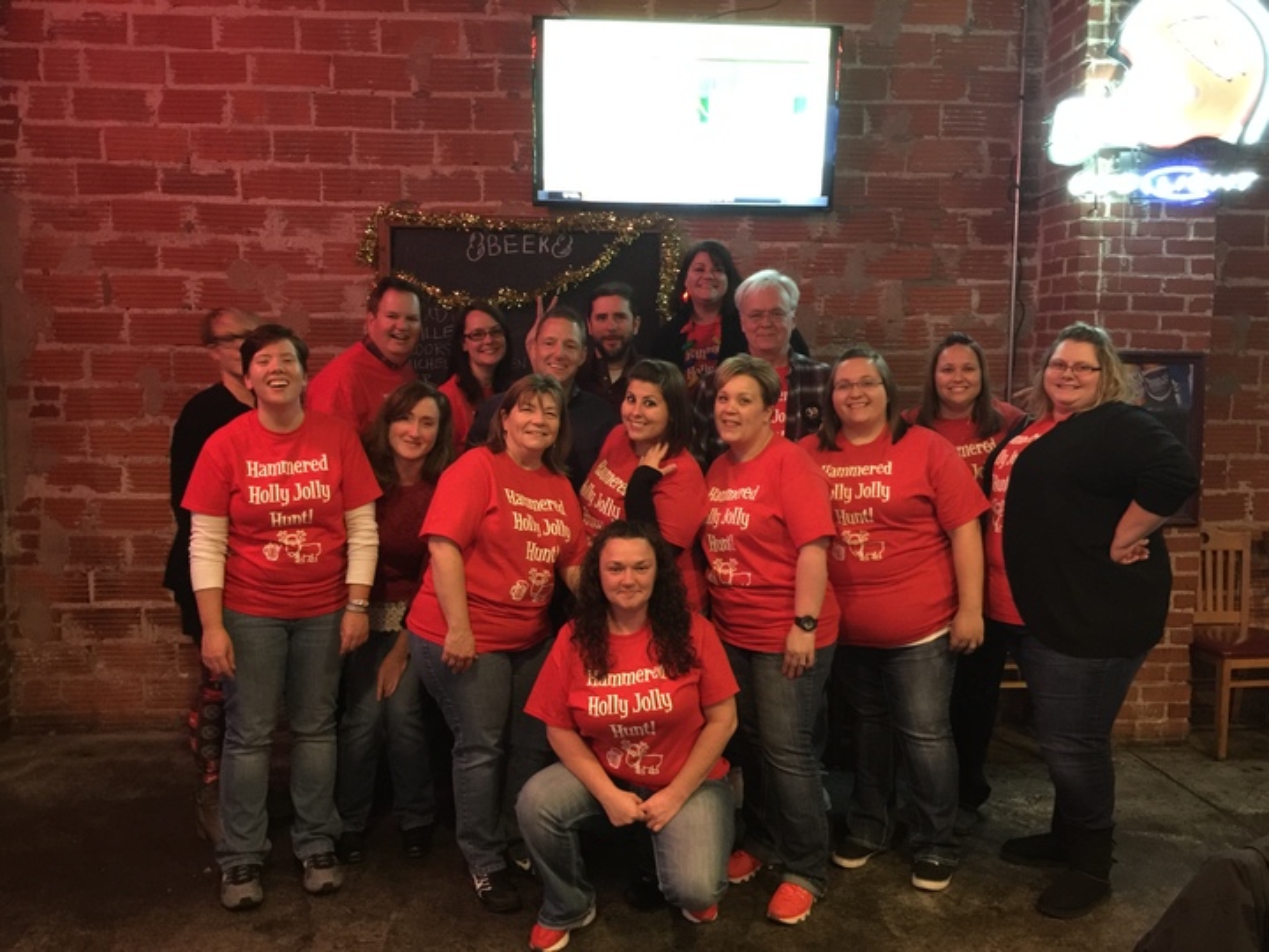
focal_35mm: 29
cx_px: 634
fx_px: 1063
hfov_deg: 61.7
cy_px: 476
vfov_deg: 48.2
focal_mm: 4.15
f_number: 2.2
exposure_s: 1/4
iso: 160
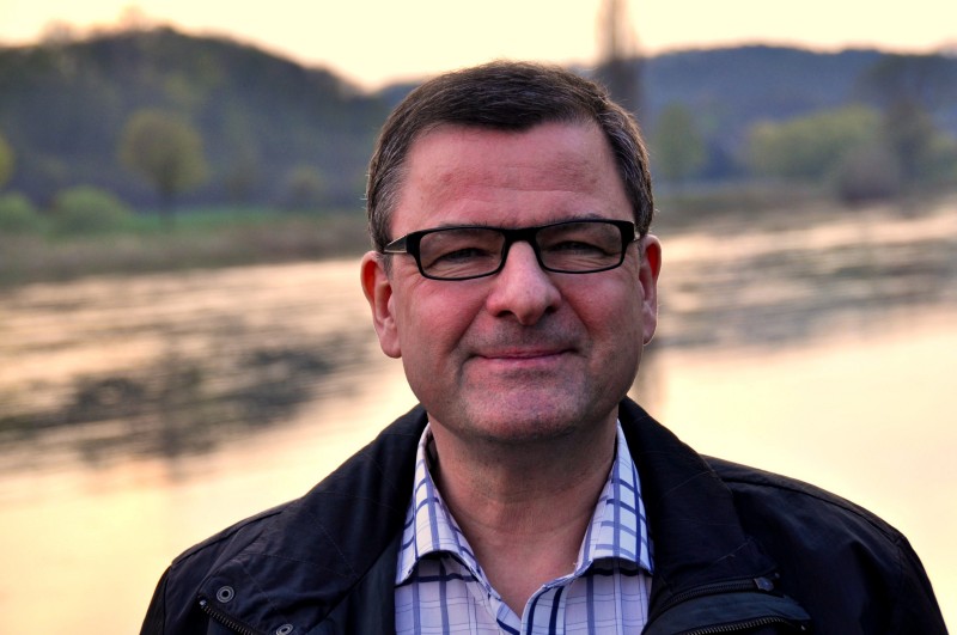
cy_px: 318
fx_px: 2708
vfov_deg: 13.4
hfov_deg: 20.0
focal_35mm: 102
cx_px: 478
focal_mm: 68
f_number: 6.3
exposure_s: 1/640
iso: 200
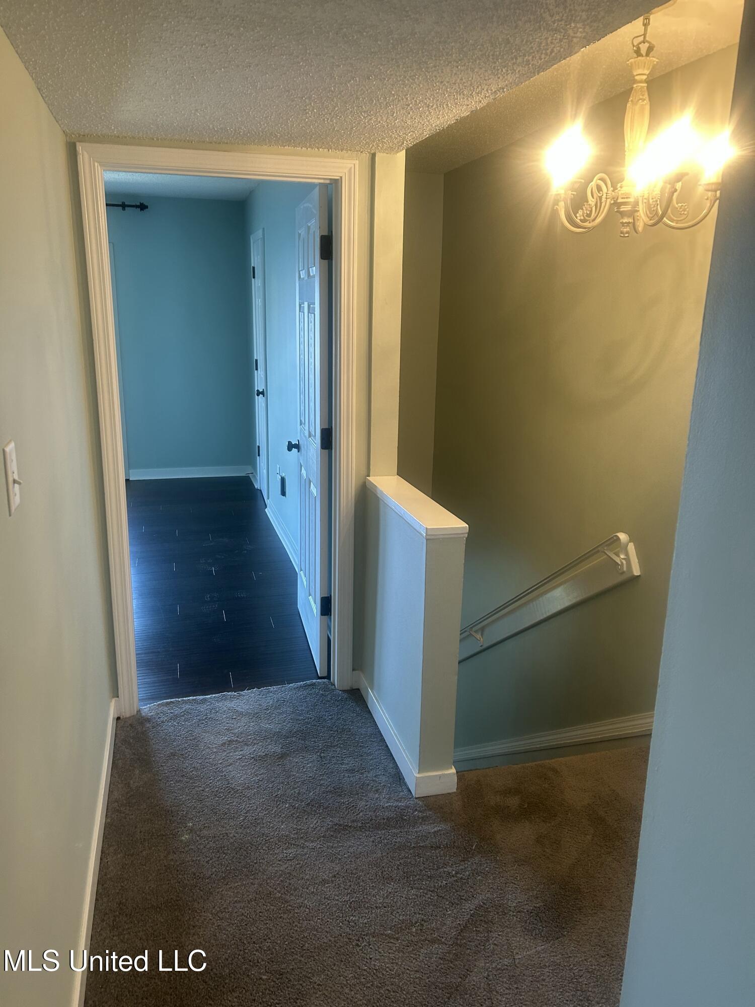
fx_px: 756
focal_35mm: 26
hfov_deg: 53.1
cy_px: 504
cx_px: 378
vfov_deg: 67.3
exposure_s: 1/60
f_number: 1.5
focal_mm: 5.7
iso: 100
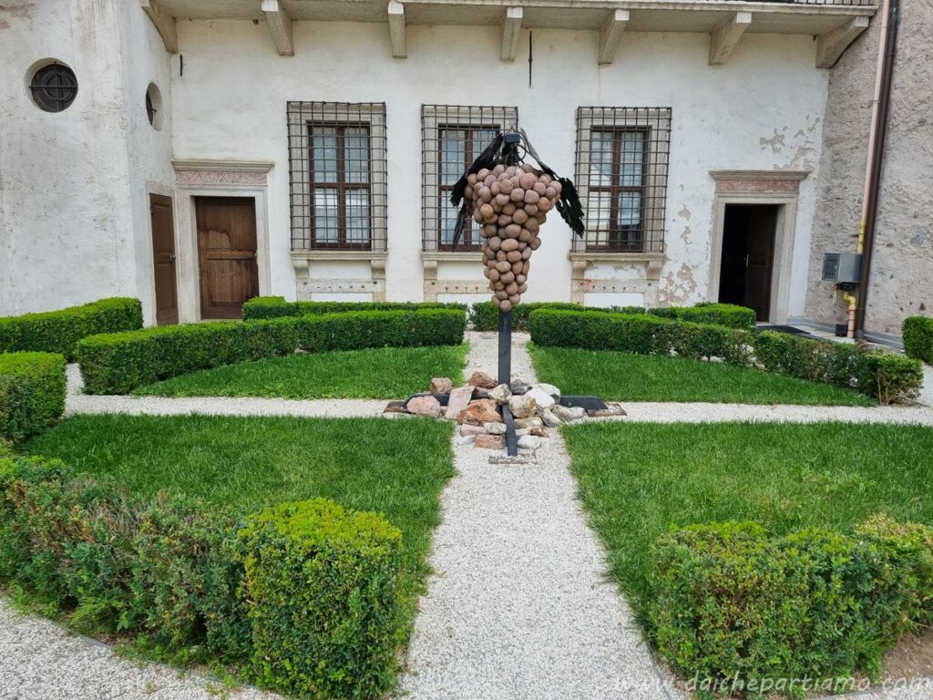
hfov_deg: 67.3
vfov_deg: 53.1
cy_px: 350
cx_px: 466
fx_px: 701
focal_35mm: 26
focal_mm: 5.4
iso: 50
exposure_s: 1/904
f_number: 1.8
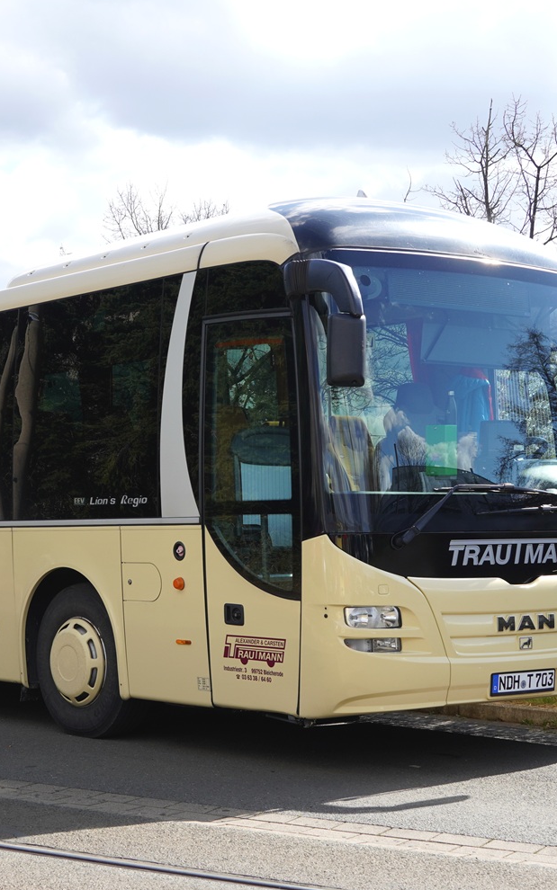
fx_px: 1743
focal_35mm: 72
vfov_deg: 28.7
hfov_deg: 18.0
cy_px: 447
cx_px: 139
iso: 100
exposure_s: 1/160
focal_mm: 31
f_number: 8
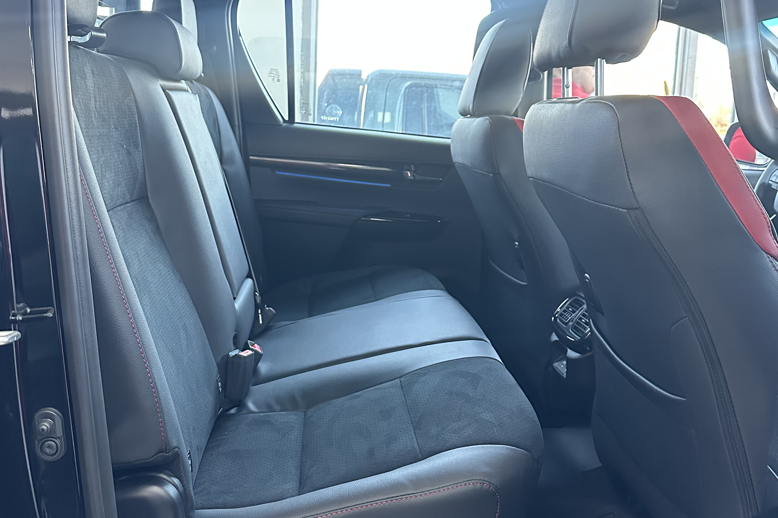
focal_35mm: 34
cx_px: 385
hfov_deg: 55.8
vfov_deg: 38.7
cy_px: 212
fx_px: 735
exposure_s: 1/50
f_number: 1.78
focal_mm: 6.86
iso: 800
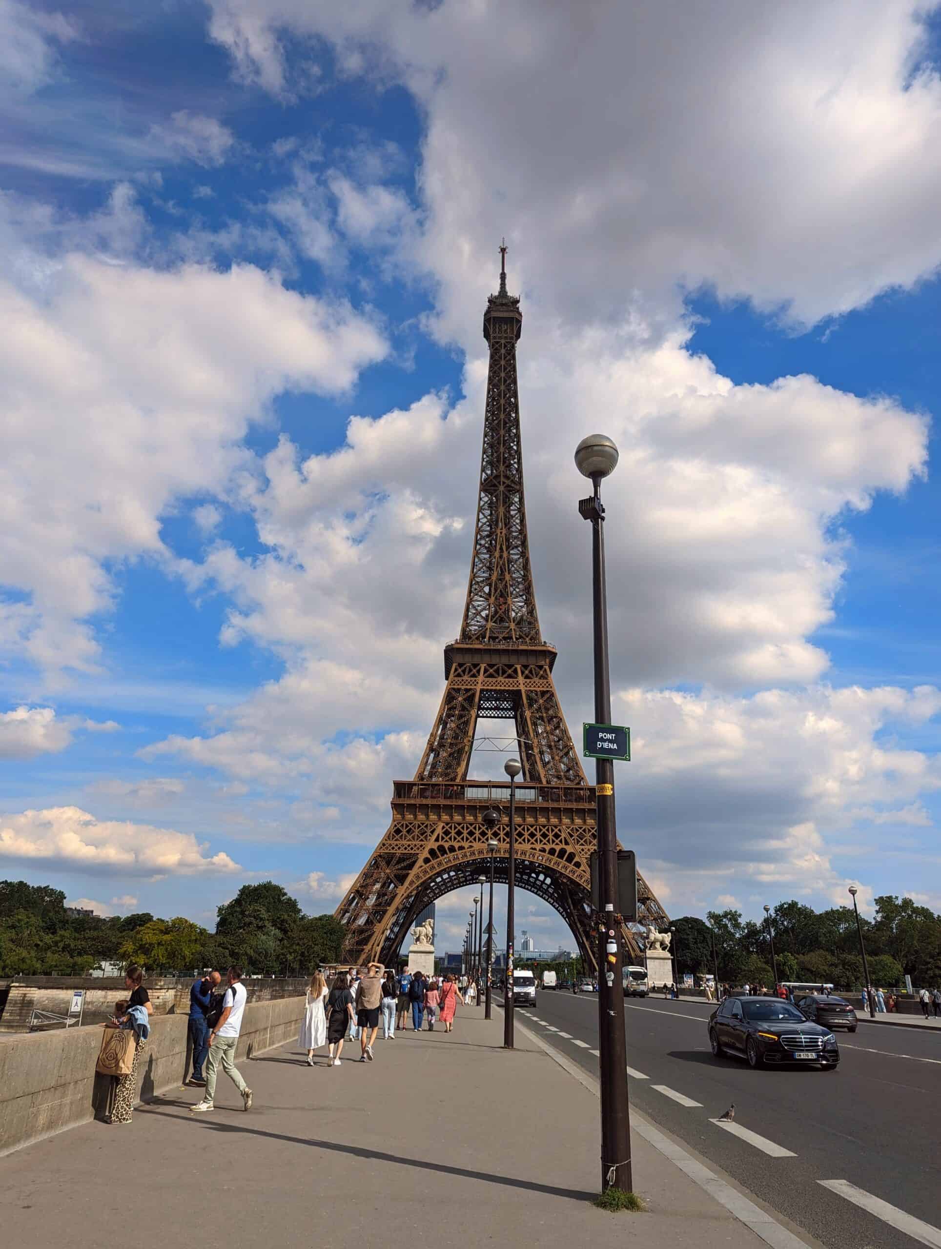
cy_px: 624
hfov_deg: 56.9
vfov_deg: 71.5
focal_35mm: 24
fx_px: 868
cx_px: 470
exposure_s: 1/2632
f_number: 1.85
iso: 49
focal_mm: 6.81
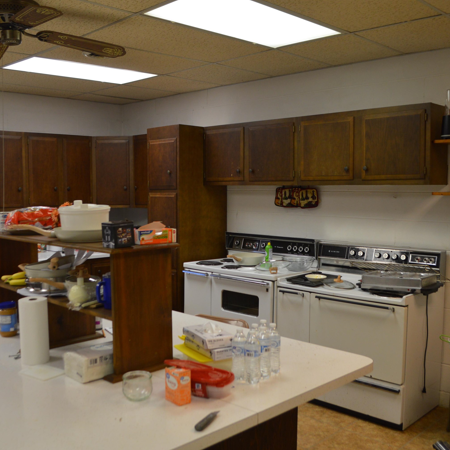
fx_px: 515
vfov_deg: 47.2
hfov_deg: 47.2
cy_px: 228
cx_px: 207
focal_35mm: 35
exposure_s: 1/60
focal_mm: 18
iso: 400
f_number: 4
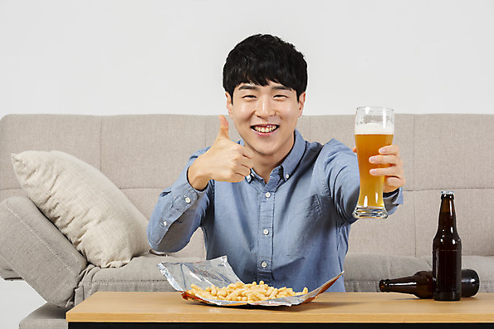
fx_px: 1728
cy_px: 164
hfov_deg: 16.3
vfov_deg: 10.9
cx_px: 246
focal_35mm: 126
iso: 100
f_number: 11
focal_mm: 125
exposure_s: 1/125
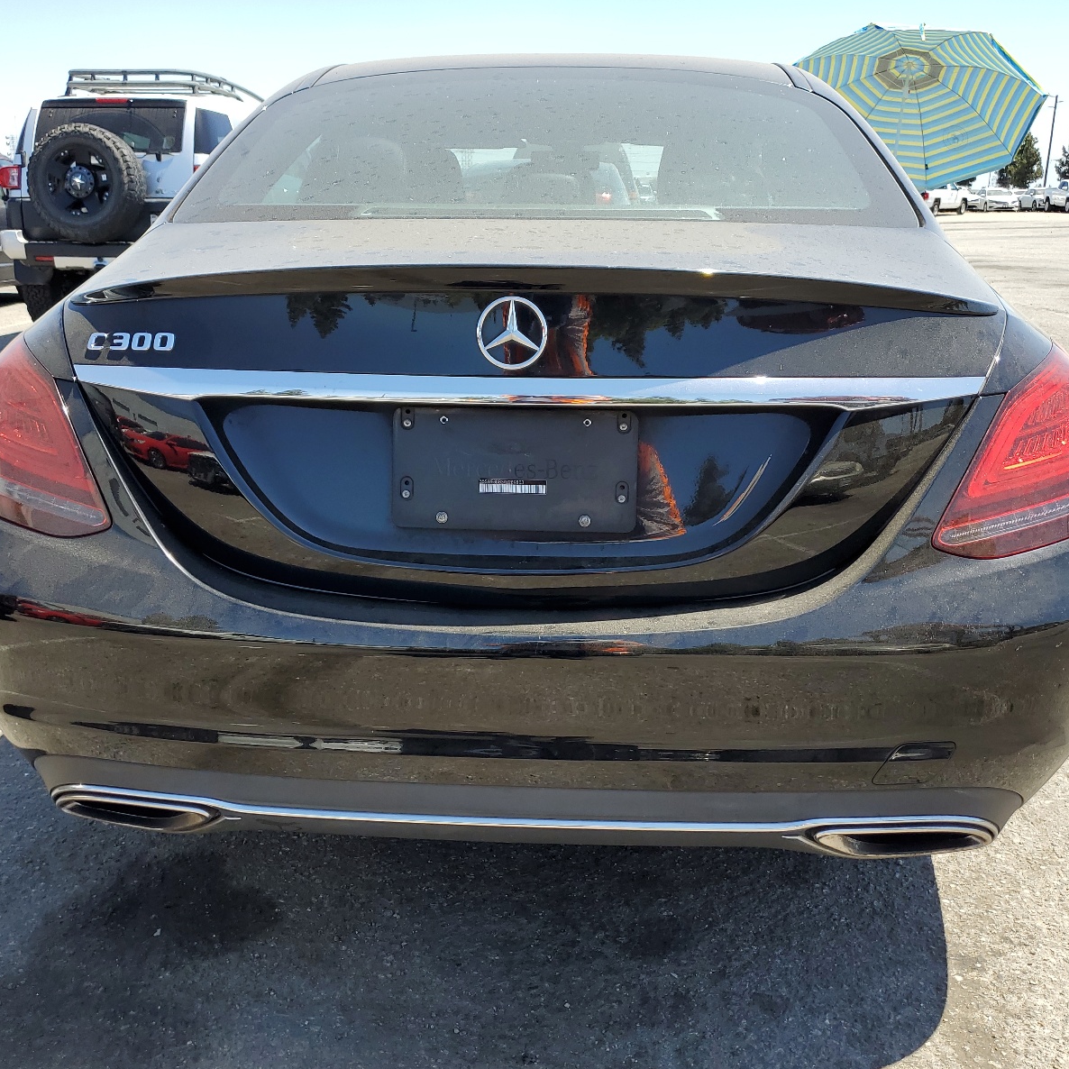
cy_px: 535
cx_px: 526
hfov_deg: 52.5
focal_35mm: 31
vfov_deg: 52.5
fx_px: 1083
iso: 50
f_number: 1.5
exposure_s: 1/1111
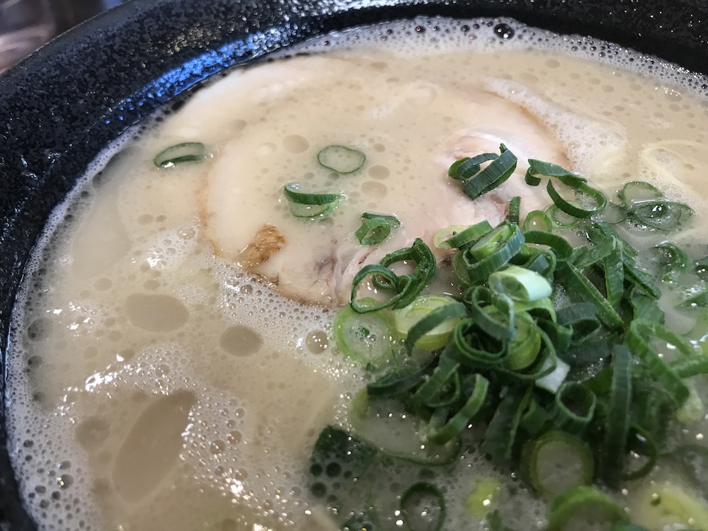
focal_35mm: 28
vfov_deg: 49.7
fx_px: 573
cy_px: 266
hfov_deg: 63.4
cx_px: 354
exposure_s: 1/20
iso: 40
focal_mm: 3.99
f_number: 1.8
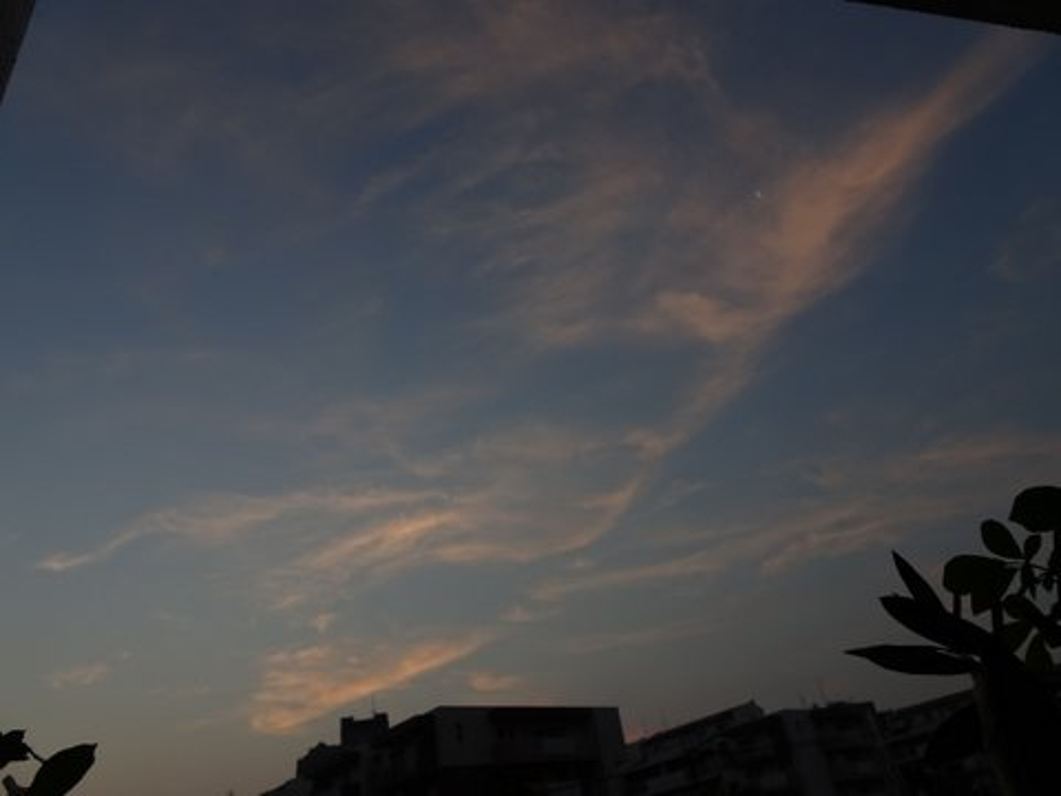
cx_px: 530
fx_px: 736
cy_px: 398
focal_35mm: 24
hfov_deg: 71.6
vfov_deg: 56.8
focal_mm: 4.1
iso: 80
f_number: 3.5
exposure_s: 1/160
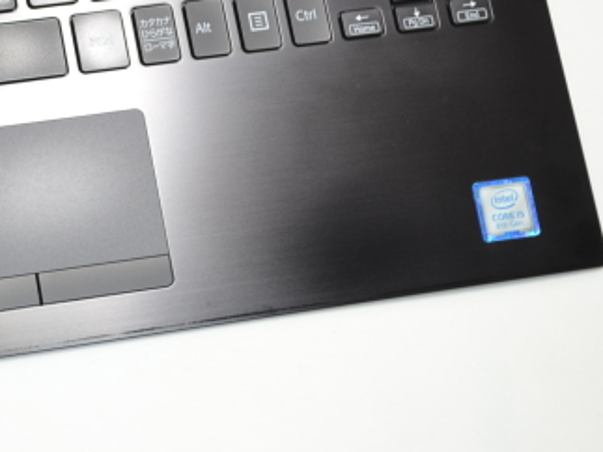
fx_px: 2090
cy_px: 56
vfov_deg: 12.3
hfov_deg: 16.2
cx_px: 37
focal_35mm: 120
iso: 100
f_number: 5.3
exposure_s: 1/4
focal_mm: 42
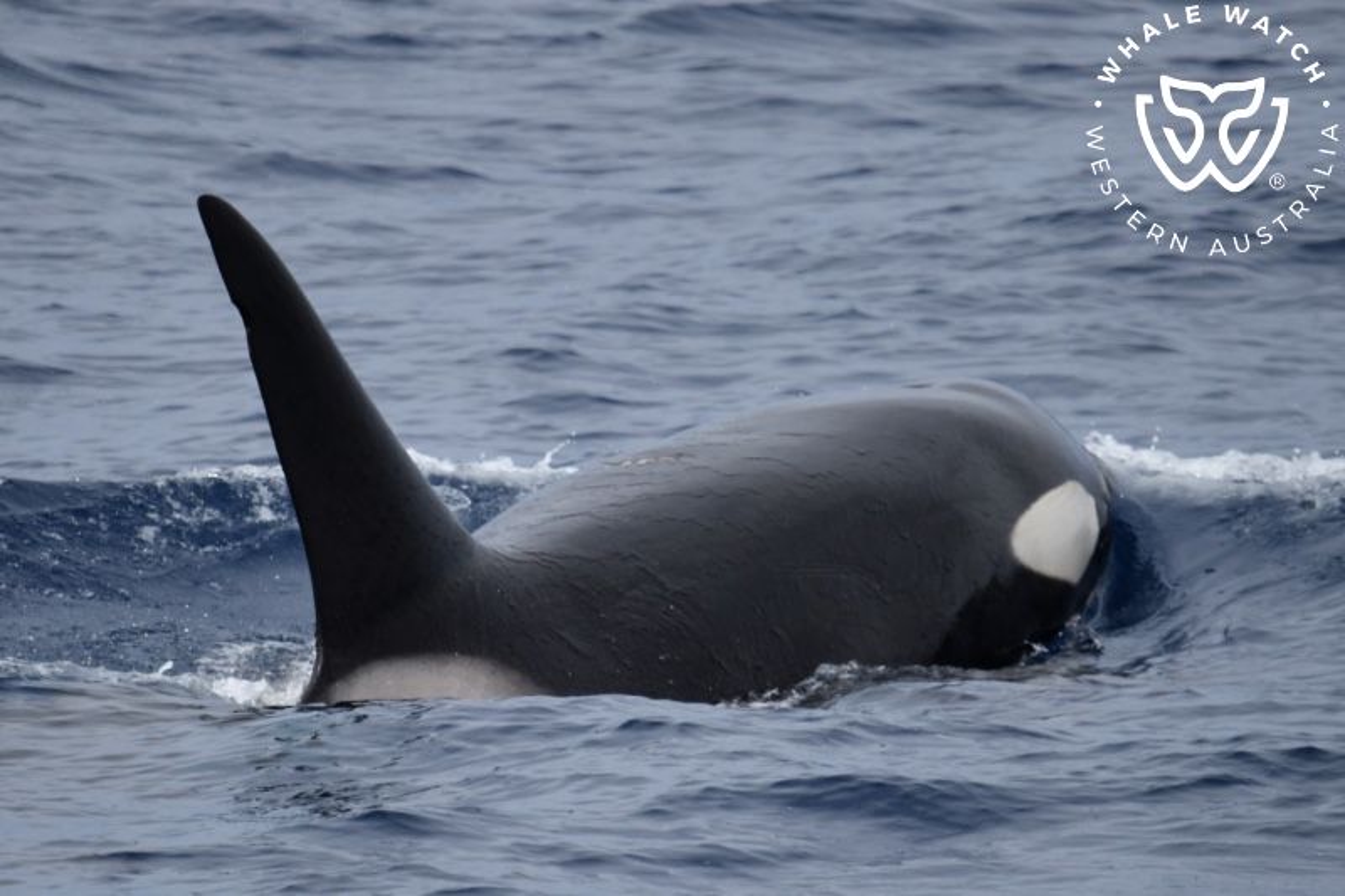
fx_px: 22411
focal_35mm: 600
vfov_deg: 2.3
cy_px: 448
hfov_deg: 3.4
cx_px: 672
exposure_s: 1/8000
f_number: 6.3
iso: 1000
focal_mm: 600
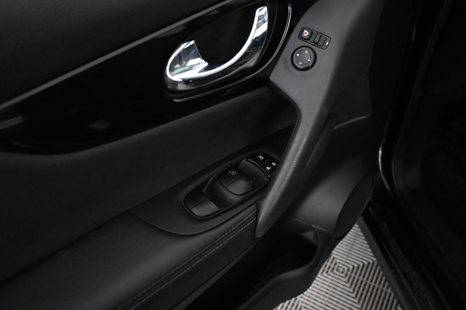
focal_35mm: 31
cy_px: 155
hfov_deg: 60.7
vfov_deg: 42.6
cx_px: 233
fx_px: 398
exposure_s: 1/60
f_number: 3.8
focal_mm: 20.5
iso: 6400
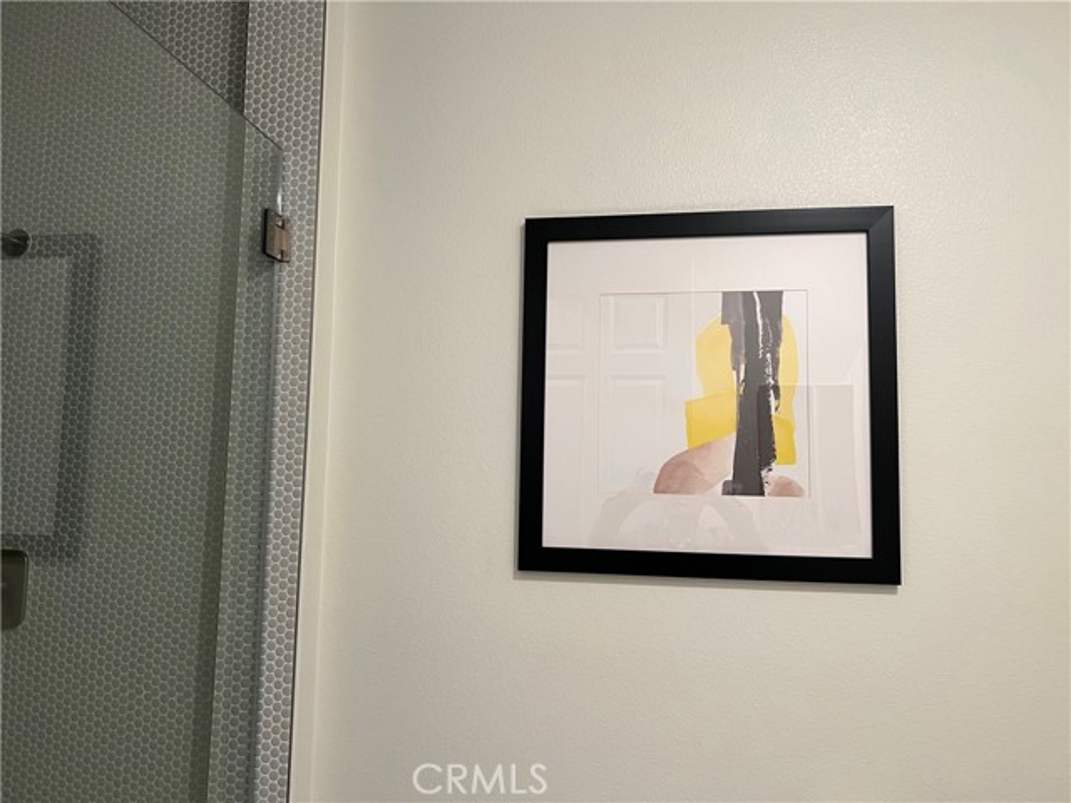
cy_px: 402
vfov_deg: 53.1
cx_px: 536
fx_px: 804
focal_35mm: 26
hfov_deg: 67.3
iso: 125
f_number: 1.5
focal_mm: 5.7
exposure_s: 1/60
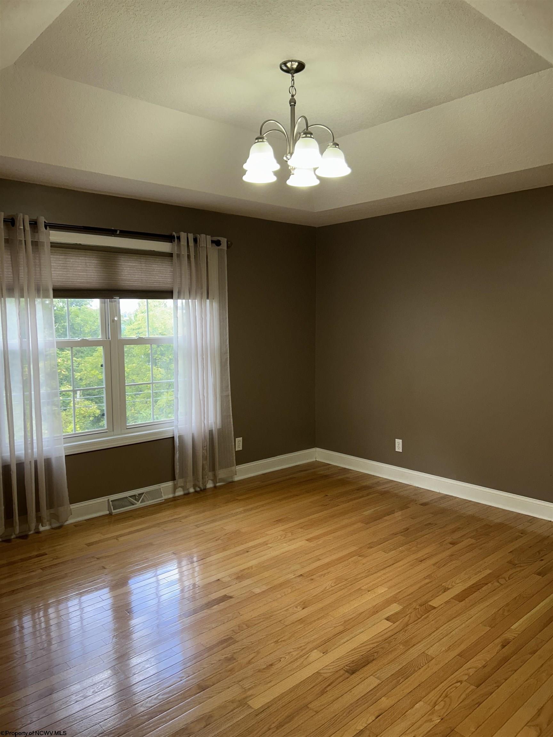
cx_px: 276
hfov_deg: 53.1
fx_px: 554
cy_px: 368
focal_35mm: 26
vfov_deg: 67.3
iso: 64
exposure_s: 1/120
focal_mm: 5.7
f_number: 1.5
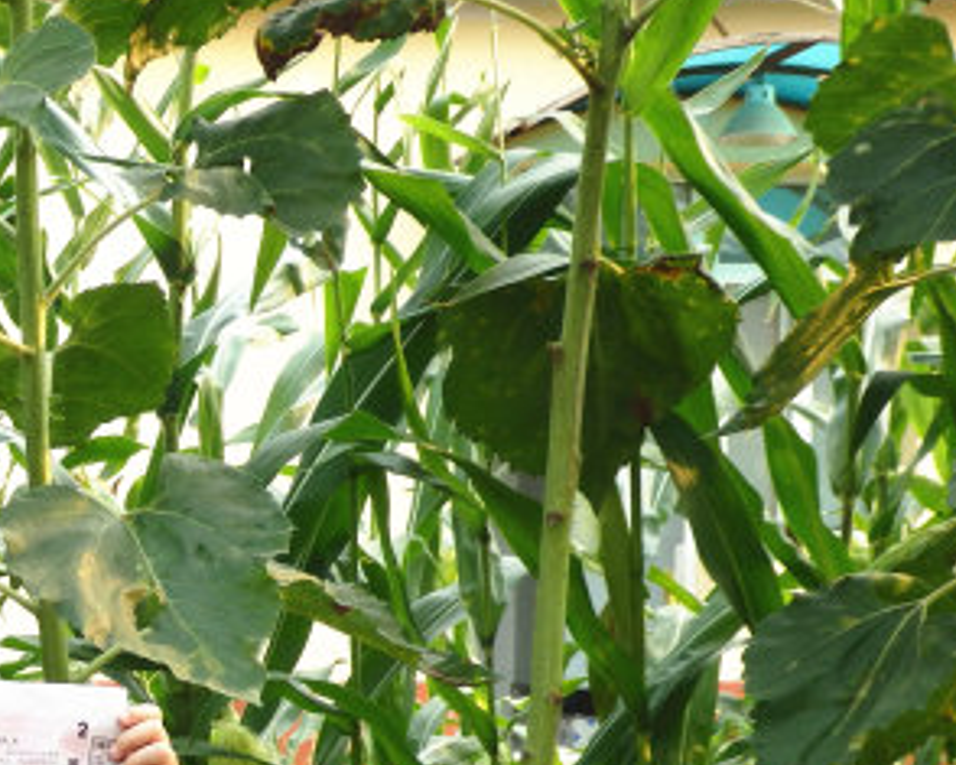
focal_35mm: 103
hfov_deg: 17.9
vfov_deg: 14.7
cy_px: 796
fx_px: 2913
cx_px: -137
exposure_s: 1/125
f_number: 3.8
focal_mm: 8
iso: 100
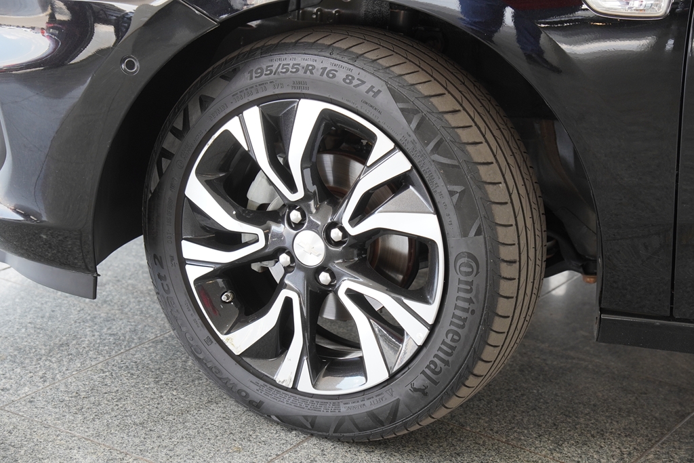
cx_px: 347
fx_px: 1648
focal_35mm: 86
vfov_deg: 16.0
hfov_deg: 23.8
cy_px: 232
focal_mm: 57
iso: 320
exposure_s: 1/100
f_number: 4
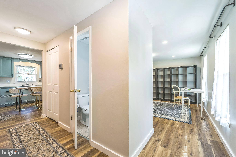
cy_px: 78
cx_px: 118
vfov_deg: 81.2
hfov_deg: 104.3
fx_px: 92
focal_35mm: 14
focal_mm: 14
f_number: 6.3
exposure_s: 1/30
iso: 500
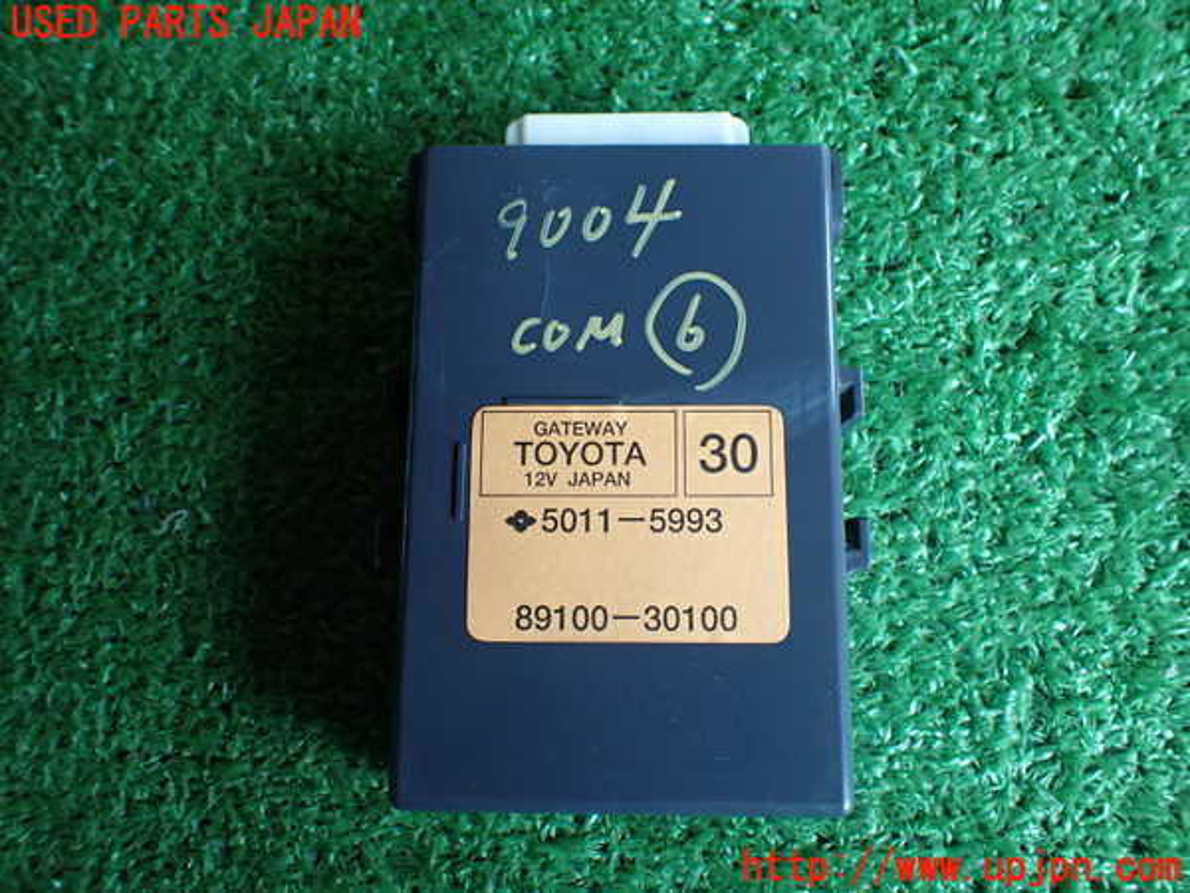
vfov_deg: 46.8
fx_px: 1031
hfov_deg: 60.0
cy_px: 446
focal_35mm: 30
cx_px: 595
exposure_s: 1/125
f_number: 2.3
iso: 320
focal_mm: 5.4
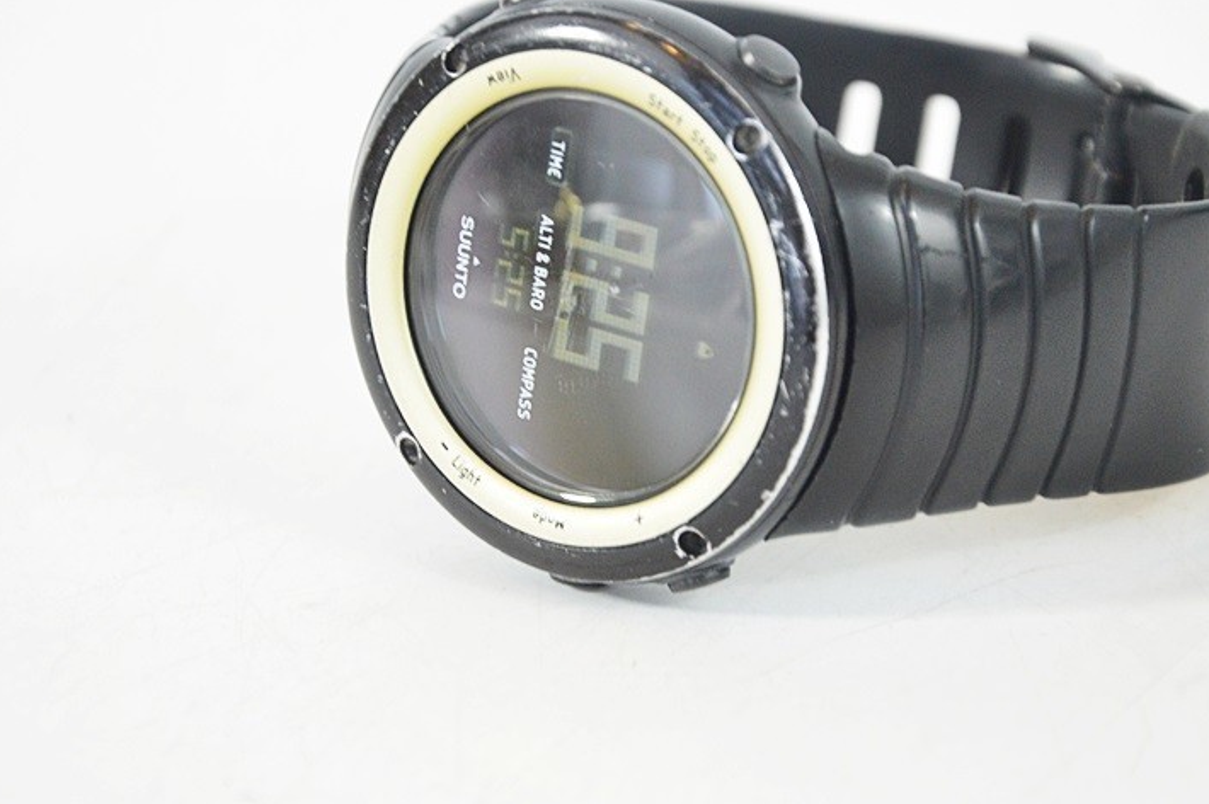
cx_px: 673
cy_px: 361
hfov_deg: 10.3
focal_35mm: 200
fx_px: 6698
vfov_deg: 6.9
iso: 1600
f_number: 5.6
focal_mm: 105
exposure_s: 1/80
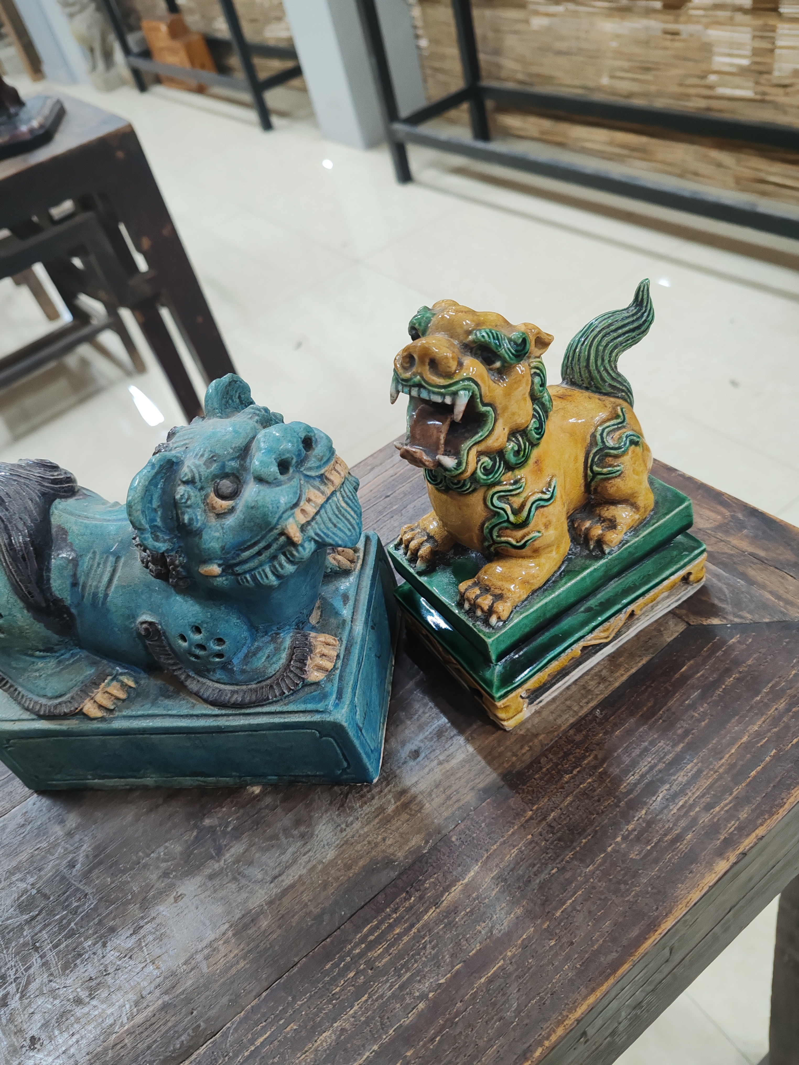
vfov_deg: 65.3
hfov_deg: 51.4
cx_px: 400
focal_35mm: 27
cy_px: 532
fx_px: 831
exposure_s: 1/100
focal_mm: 6.12
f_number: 1.9
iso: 1250
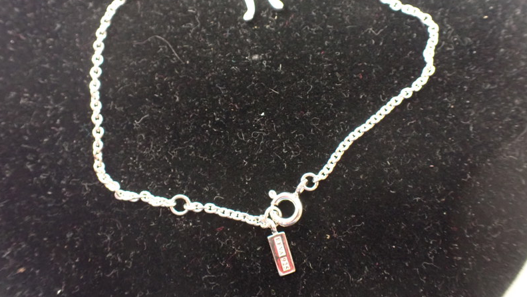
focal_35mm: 33
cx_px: 264
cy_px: 127
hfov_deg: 59.5
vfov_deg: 35.6
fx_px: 461
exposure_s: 1/30
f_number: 2.3
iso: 1250
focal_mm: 5.4
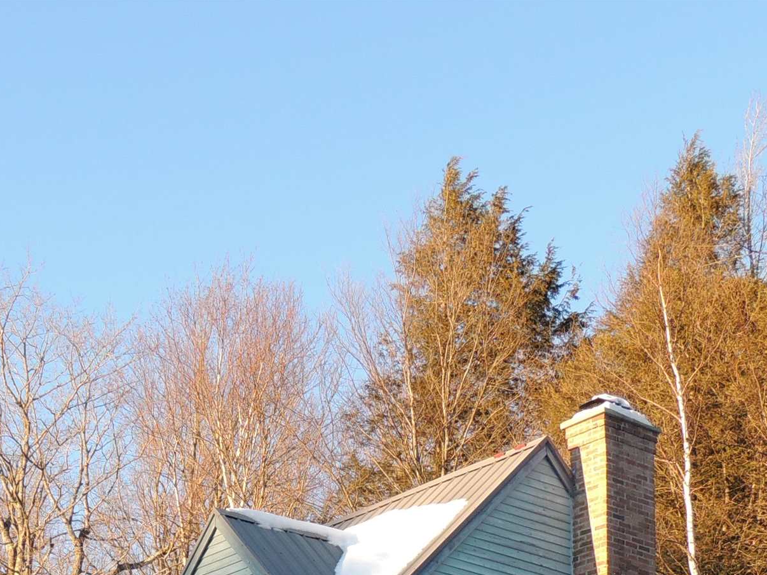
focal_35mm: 84
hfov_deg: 23.2
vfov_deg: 16.7
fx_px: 1861
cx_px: 250
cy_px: 729
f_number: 3.2
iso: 100
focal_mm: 5.8
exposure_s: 1/200
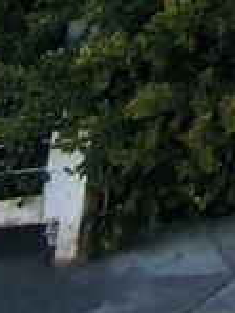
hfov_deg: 9.1
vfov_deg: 11.3
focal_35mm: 116
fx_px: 1048
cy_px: -599
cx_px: 787
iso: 50
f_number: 2.2
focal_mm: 1.65
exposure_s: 1/544
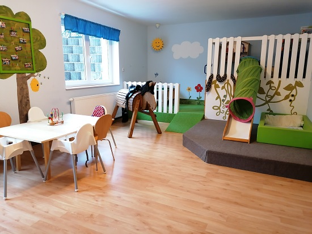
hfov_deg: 65.3
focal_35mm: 27
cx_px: 156
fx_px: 243
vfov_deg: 51.3
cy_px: 117
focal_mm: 4.75
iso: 400
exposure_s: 1/20
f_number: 1.8
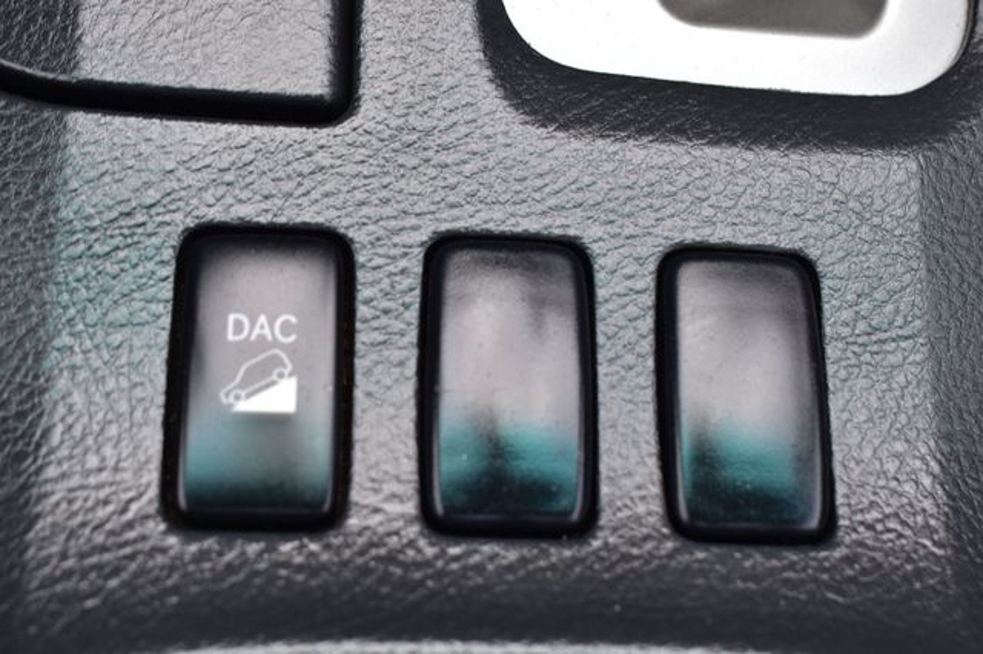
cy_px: 327
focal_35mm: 60
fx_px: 1637
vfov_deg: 22.6
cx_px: 492
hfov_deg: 33.4
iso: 400
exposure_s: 1/25
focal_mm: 40
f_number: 7.1
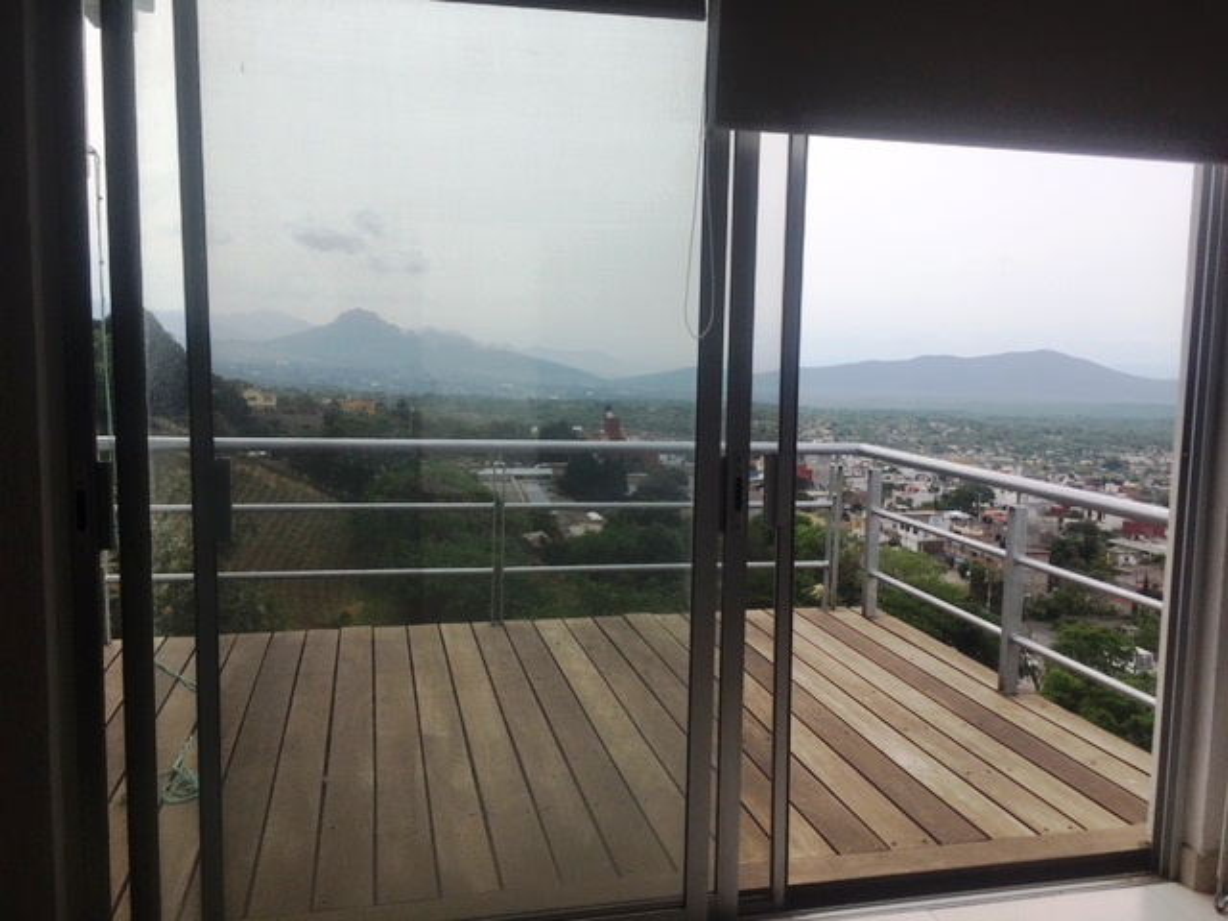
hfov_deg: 61.7
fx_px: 1029
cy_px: 460
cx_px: 614
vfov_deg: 48.2
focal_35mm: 29
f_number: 2.2
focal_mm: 4.15
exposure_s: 1/1923
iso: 25
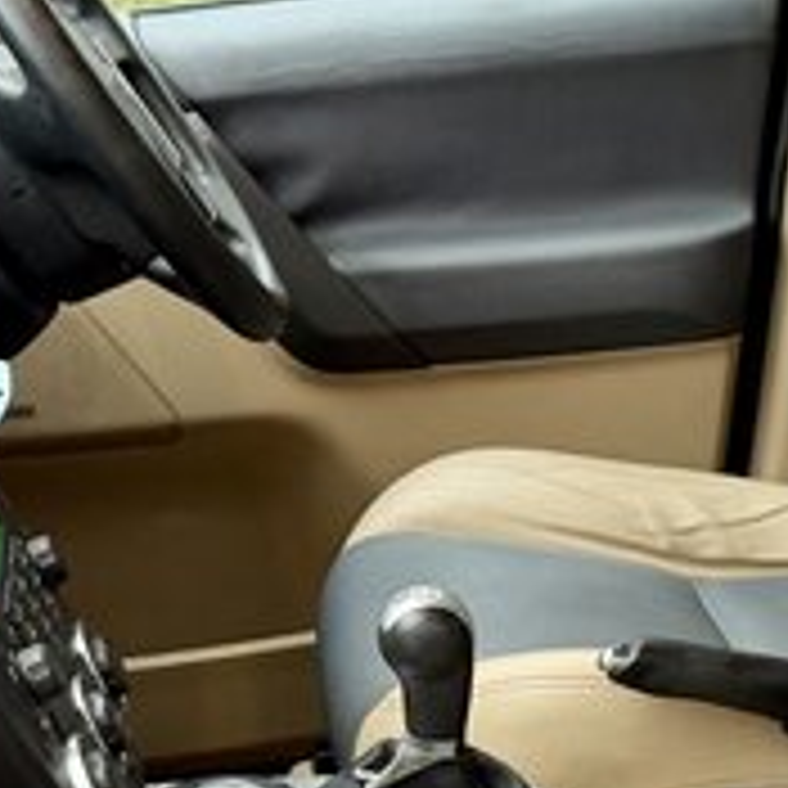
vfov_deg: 17.8
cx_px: 869
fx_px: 2498
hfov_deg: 17.3
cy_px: 621
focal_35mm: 97
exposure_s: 1/60
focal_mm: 6.76
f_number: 1.78
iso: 200
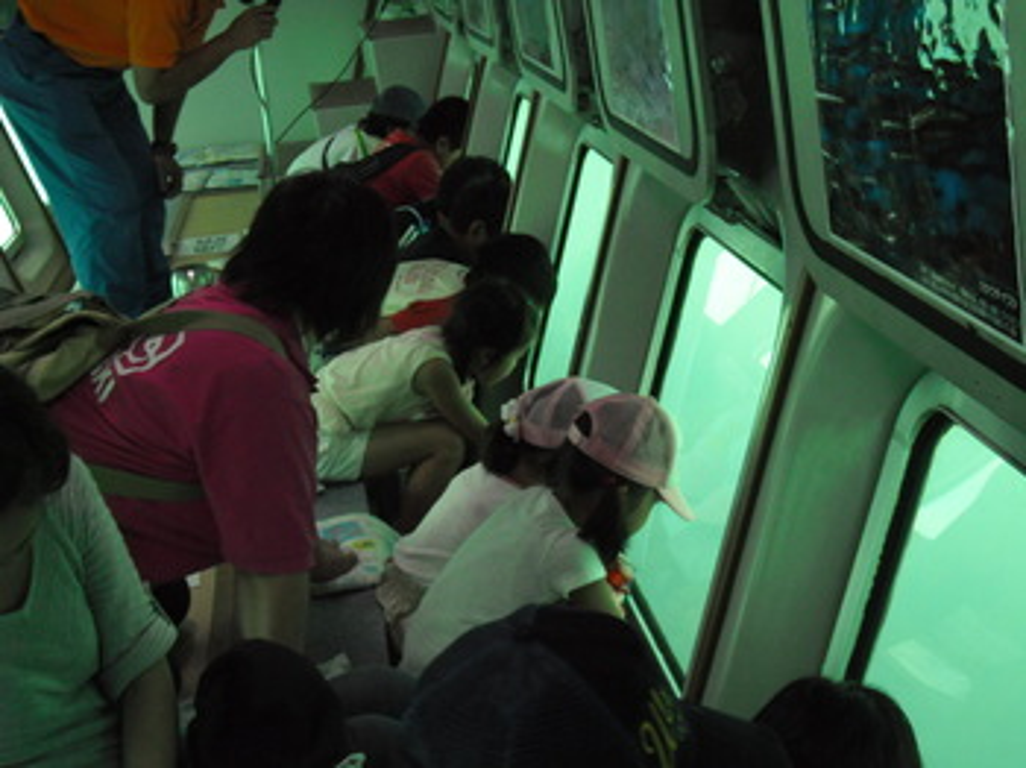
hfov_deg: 35.6
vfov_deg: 27.0
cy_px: 384
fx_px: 1599
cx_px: 513
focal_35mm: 54
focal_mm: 9.8
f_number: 4.8
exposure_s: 1/30
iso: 400
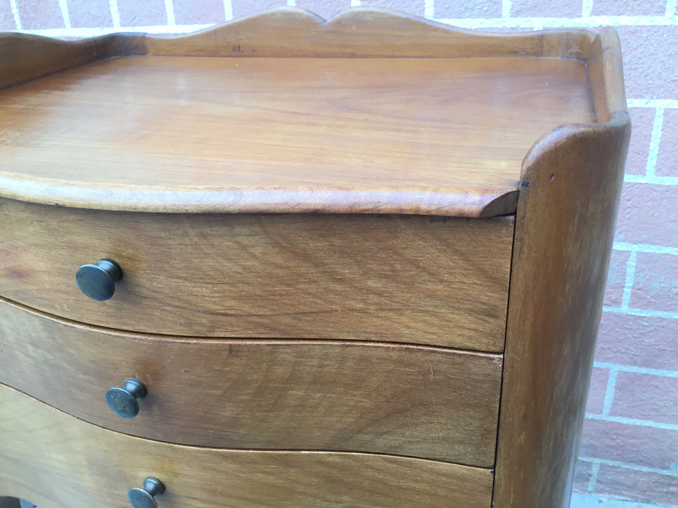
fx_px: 607
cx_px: 339
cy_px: 254
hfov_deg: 58.4
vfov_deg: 45.4
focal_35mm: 31
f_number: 2.4
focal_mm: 3.3
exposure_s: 1/100
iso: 40
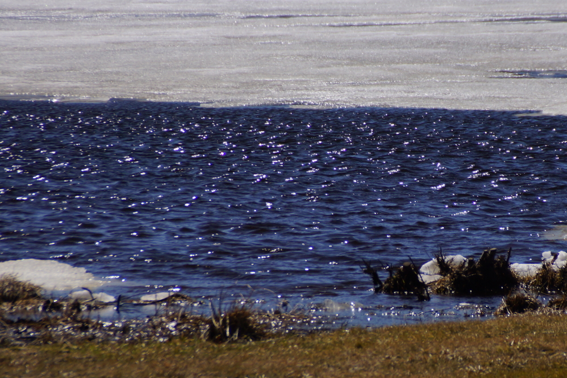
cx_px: 284
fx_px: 5908
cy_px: 189
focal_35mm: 375
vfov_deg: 3.7
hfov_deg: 5.5
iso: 100
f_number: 6.3
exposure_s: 1/400
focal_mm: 250
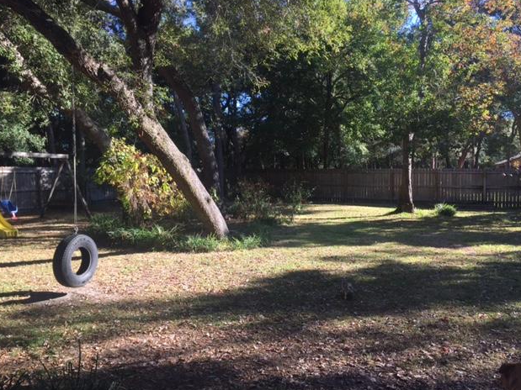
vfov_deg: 46.8
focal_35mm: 30
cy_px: 192
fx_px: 451
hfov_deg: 60.0
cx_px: 260
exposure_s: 1/304
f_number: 2.2
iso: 32
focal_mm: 4.15
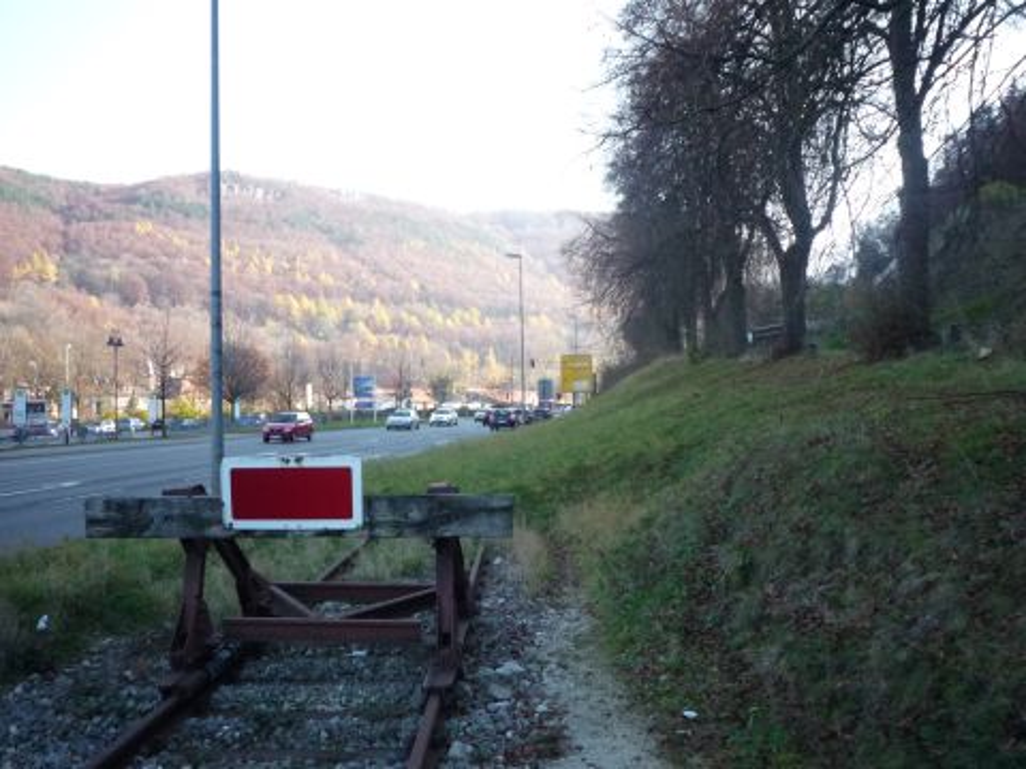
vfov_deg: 44.2
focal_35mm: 32
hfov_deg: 56.8
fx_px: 948
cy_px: 384
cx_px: 513
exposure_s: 1/250
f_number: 4
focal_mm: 5.2
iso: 250
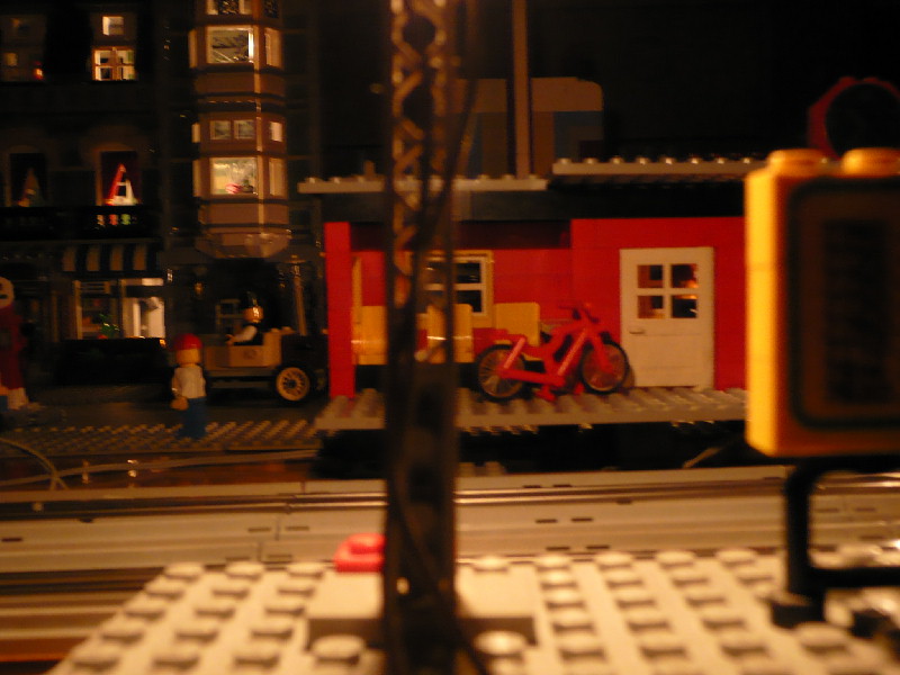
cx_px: 450
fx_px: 988
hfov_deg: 49.0
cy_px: 338
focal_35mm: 38
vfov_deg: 37.7
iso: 200
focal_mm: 4.6
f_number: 3.3
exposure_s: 1/1.3
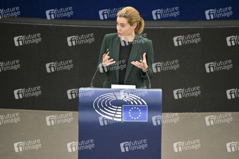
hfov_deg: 4.1
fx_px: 3319
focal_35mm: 500
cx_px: 120
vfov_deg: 2.7
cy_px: 80
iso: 6400
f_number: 6.3
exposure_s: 1/400
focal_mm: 500
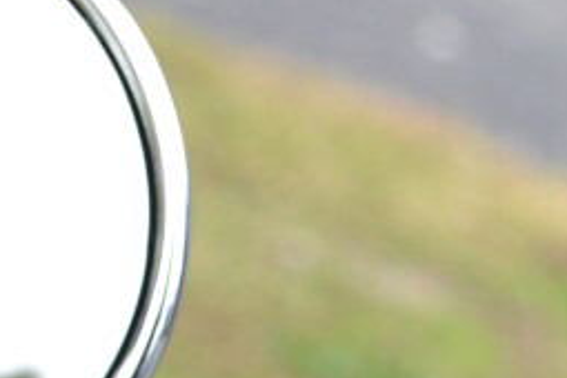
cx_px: 173
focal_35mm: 226
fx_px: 3559
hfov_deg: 9.1
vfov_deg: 5.9
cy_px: 756
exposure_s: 1/125
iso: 180
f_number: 5.6
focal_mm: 32
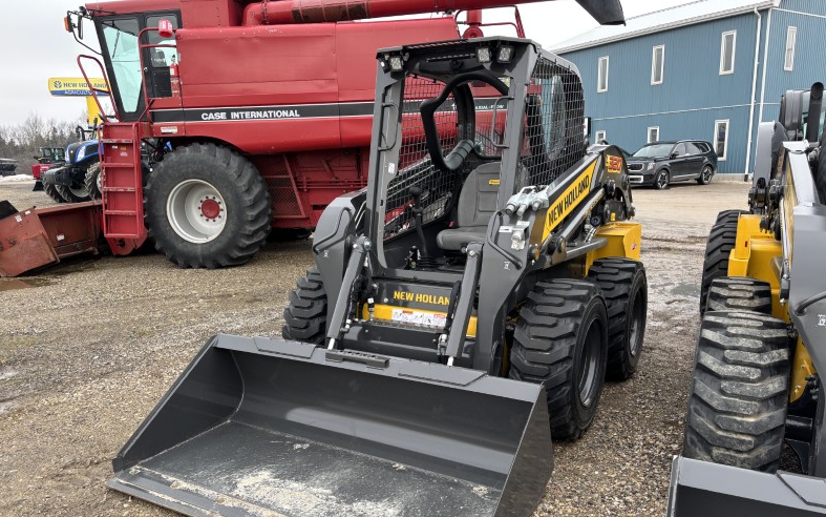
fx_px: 630
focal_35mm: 28
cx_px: 407
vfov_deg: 44.3
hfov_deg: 66.5
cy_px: 309
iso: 50
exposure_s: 1/437
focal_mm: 5.96
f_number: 1.6
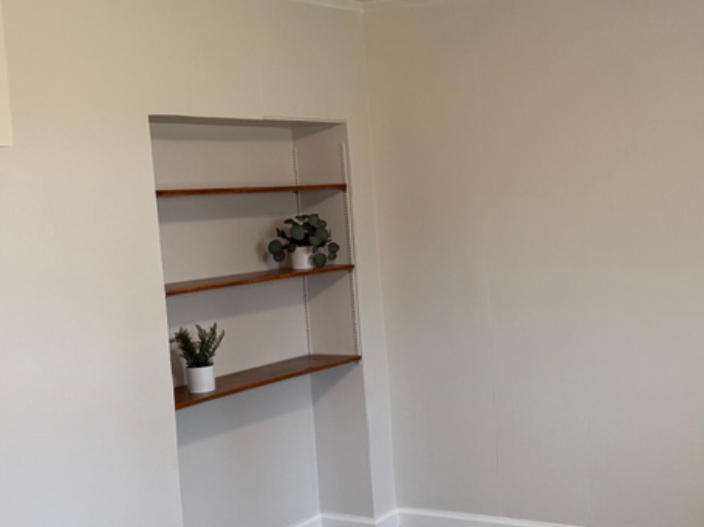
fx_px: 1098
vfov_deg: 27.0
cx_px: 446
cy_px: 303
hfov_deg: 35.3
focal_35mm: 54
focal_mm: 6.76
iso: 160
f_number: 1.78
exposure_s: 1/120
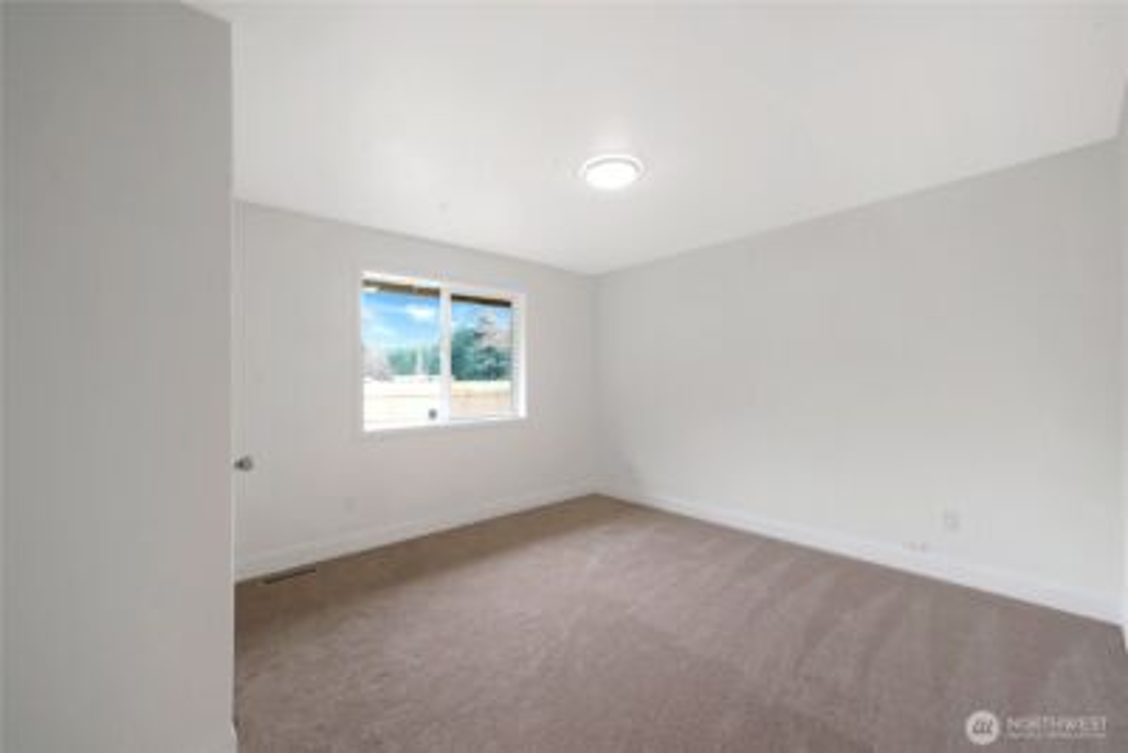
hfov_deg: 104.2
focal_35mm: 14
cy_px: 376
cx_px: 564
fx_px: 439
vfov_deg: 81.3
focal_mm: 14
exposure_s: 1/80
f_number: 13
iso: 400
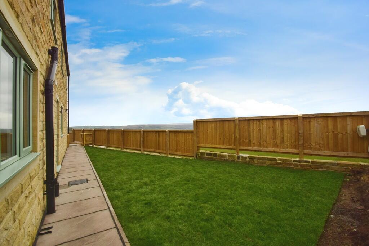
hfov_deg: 100.4
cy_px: 123
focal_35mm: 15
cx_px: 184
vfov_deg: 77.3
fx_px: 154
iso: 400
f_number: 11
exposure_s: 1/320
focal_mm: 10
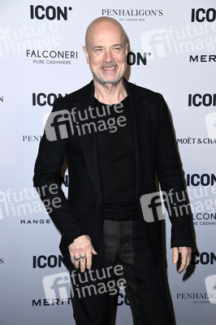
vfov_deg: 28.1
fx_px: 649
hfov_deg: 18.9
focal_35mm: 72
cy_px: 162
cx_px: 108
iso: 1000
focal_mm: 72
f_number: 5.6
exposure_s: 1/250
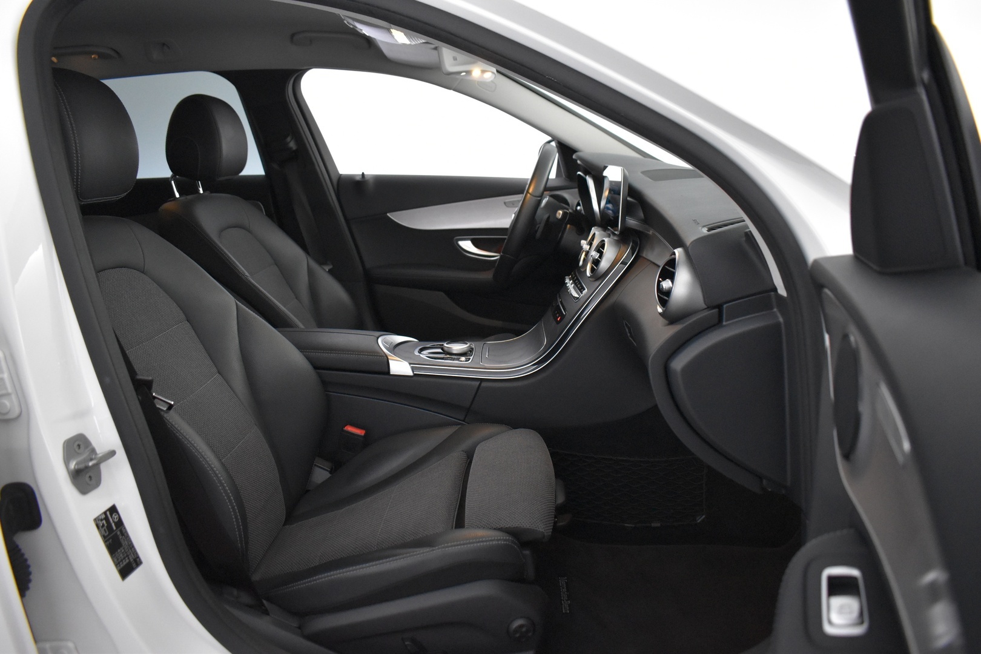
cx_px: 490
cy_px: 327
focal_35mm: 27
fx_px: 736
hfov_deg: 67.4
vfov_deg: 47.9
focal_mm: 18
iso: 3200
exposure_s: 1/60
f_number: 3.5
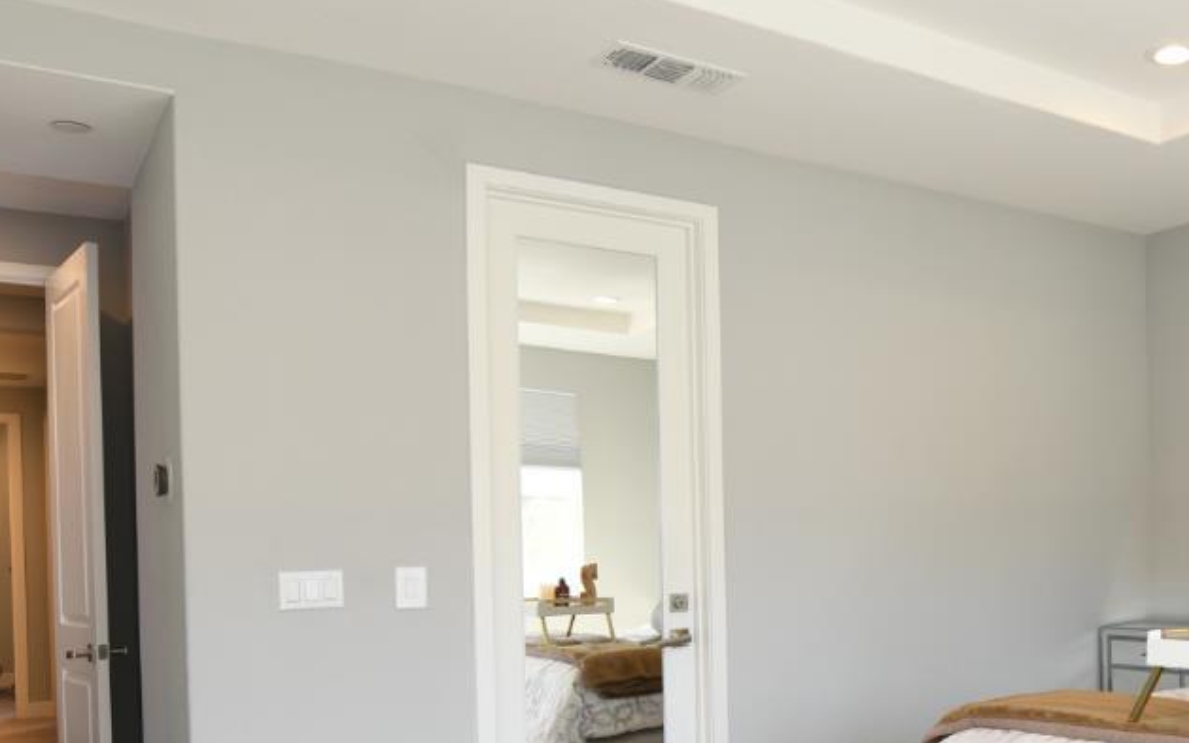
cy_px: 726
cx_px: 1036
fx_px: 1102
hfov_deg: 51.2
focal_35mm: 34
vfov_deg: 34.3
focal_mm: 14
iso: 320
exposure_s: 1/13
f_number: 7.1
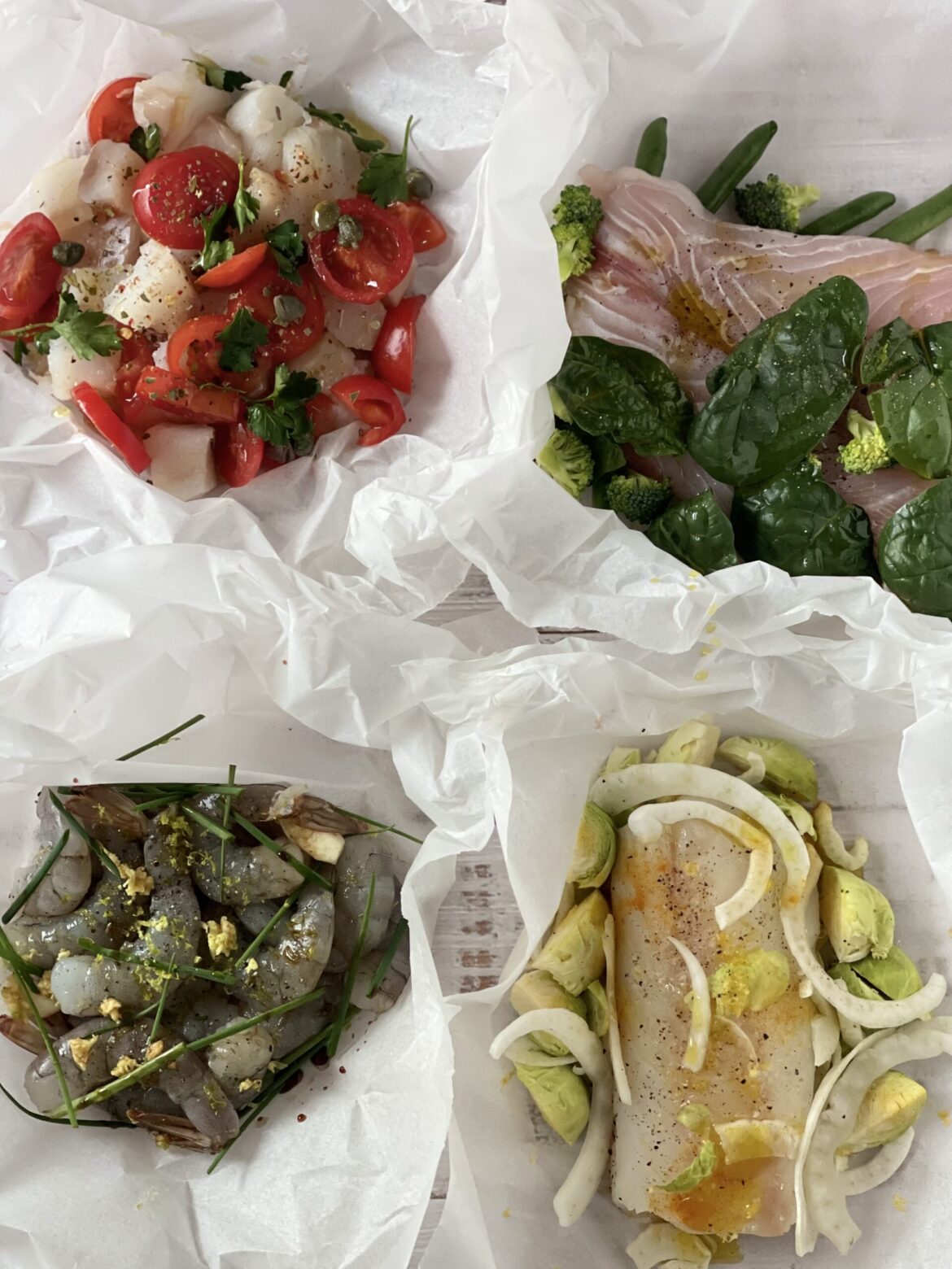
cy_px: 634
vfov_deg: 30.3
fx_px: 2347
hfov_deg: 22.9
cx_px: 476
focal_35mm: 64
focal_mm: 7.5
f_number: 2.2
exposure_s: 1/113
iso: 250
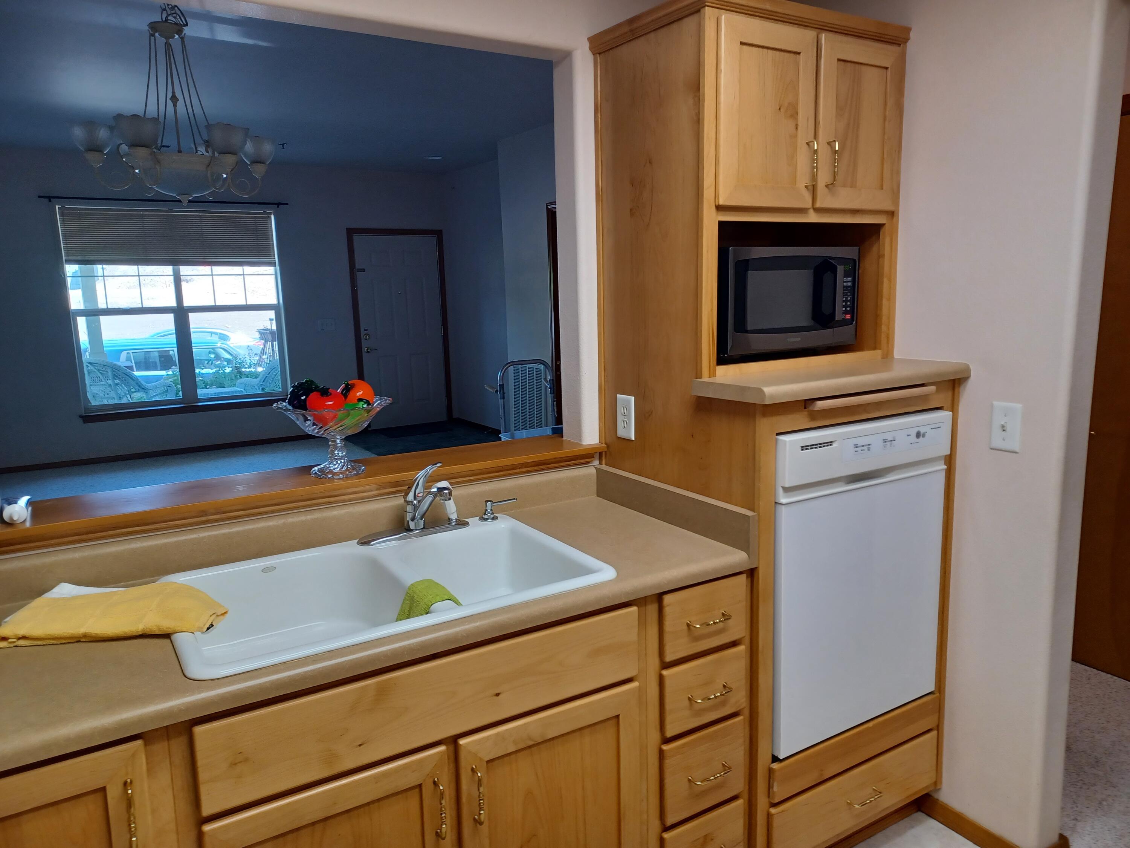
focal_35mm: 25
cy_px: 424
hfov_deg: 69.4
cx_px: 565
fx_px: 816
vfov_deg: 54.9
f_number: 1.8
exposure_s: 1/60
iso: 250
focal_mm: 4.6
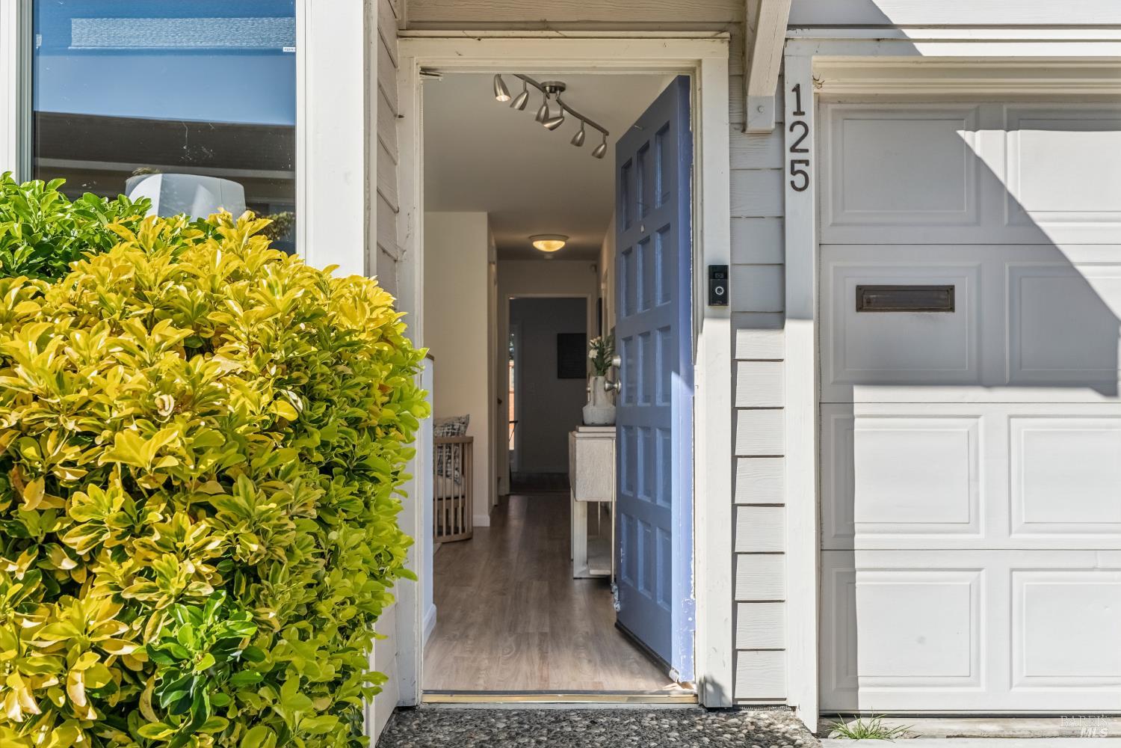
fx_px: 1028
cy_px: 374
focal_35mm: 33
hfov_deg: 57.2
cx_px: 560
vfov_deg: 40.0
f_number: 11
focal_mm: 33
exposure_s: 1/200
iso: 200
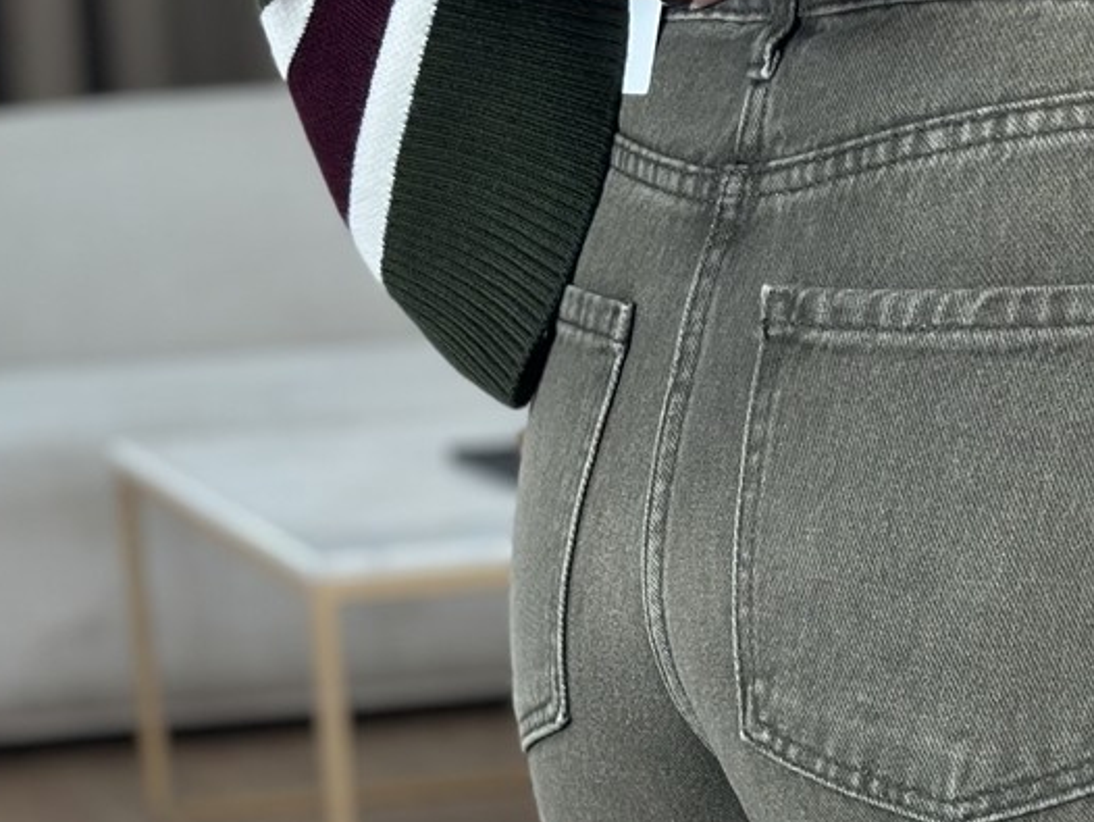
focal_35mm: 146
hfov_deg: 13.5
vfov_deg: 9.7
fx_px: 4616
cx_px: 855
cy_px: 1419
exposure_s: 1/100
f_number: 1.78
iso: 64
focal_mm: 6.86
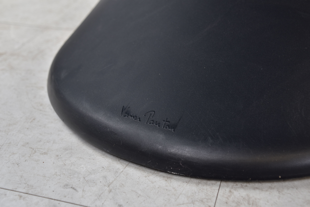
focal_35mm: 48
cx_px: 155
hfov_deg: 41.1
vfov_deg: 28.1
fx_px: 413
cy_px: 104
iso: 250
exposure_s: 1/20
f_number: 4
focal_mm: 32
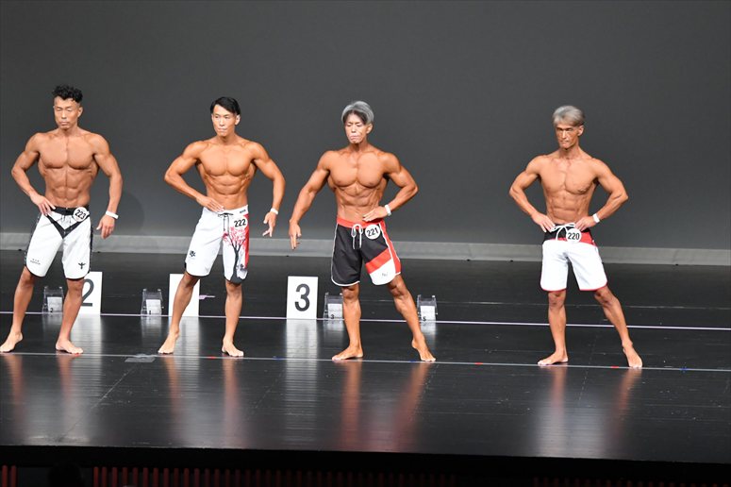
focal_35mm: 202
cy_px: 244
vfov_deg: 6.8
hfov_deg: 10.2
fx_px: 4100
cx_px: 366
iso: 5000
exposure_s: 1/400
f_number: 5.6
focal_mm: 135
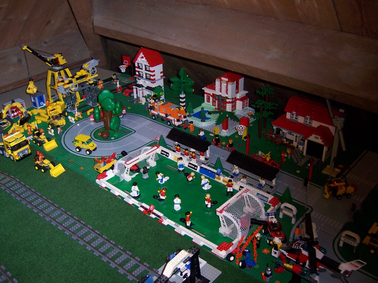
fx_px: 393
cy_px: 142
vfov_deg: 39.7
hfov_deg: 51.4
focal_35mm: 36
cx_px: 189
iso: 125
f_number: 2.8
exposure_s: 1/60
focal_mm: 6.2
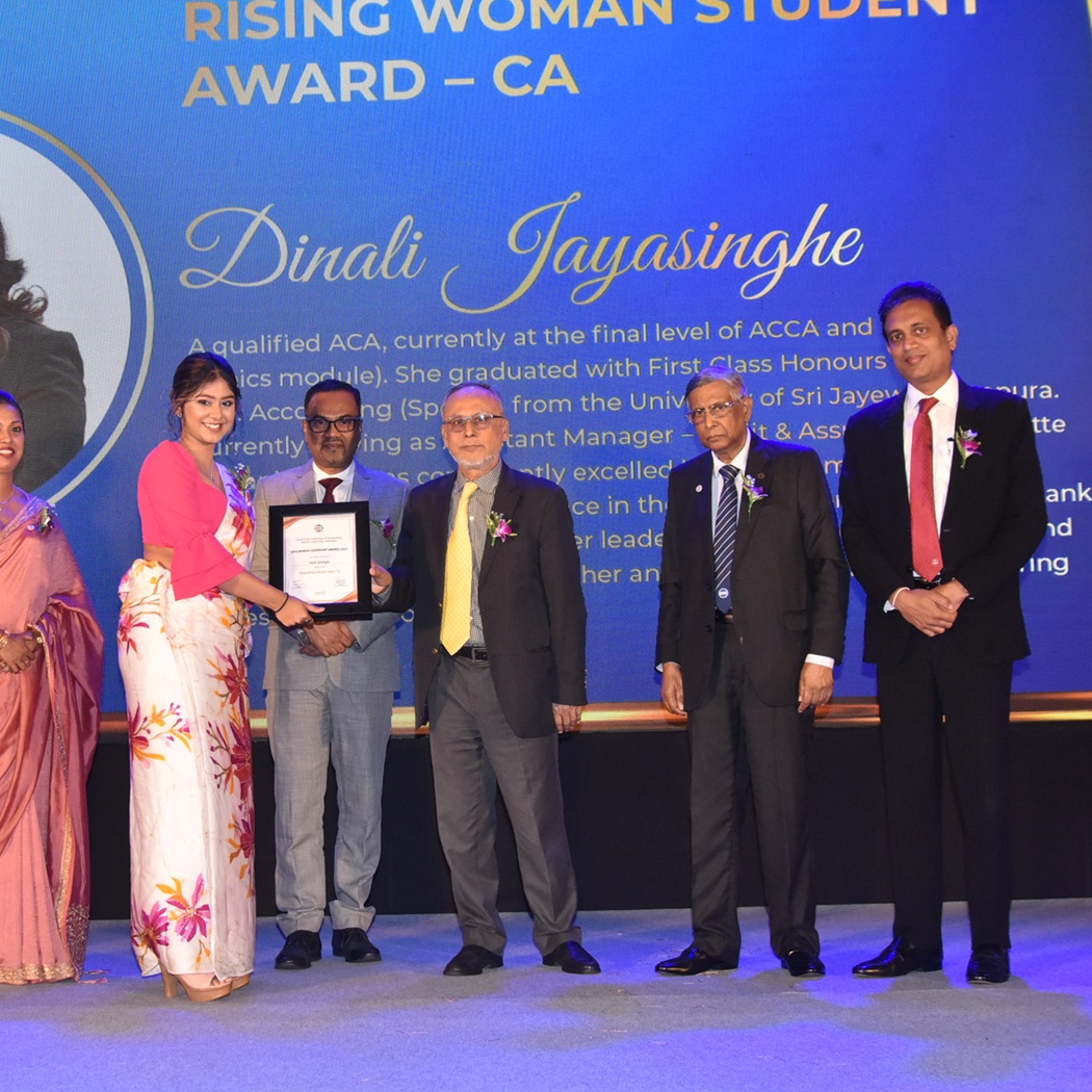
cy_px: 545
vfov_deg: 30.0
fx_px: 2034
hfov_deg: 29.7
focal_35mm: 57
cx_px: 303
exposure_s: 1/200
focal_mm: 44
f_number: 7.1
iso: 3200
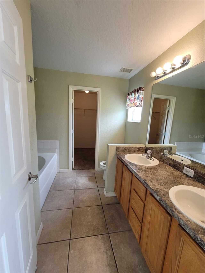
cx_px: 102
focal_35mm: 13
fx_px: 103
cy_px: 136
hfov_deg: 89.9
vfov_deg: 106.2
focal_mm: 2.2
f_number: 2.2
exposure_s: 1/60
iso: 125
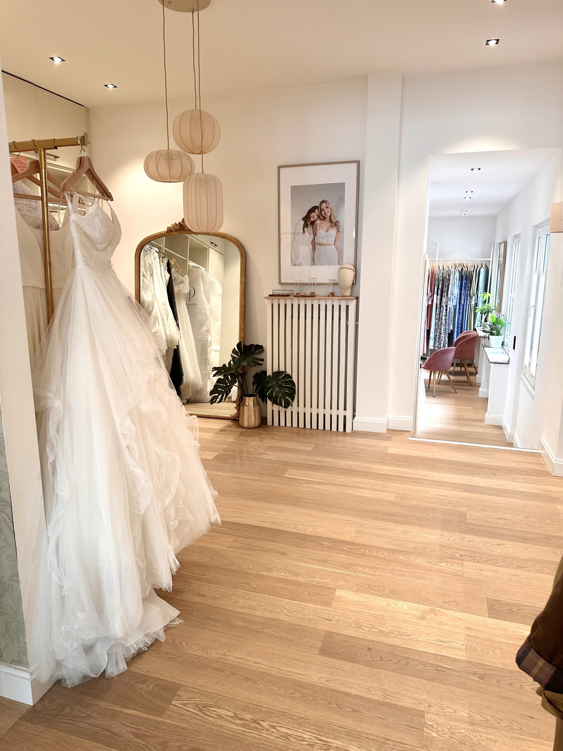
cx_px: 282
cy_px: 376
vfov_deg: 71.6
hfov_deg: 56.8
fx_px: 520
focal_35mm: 24
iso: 125
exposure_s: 1/50
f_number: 1.78
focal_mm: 6.86
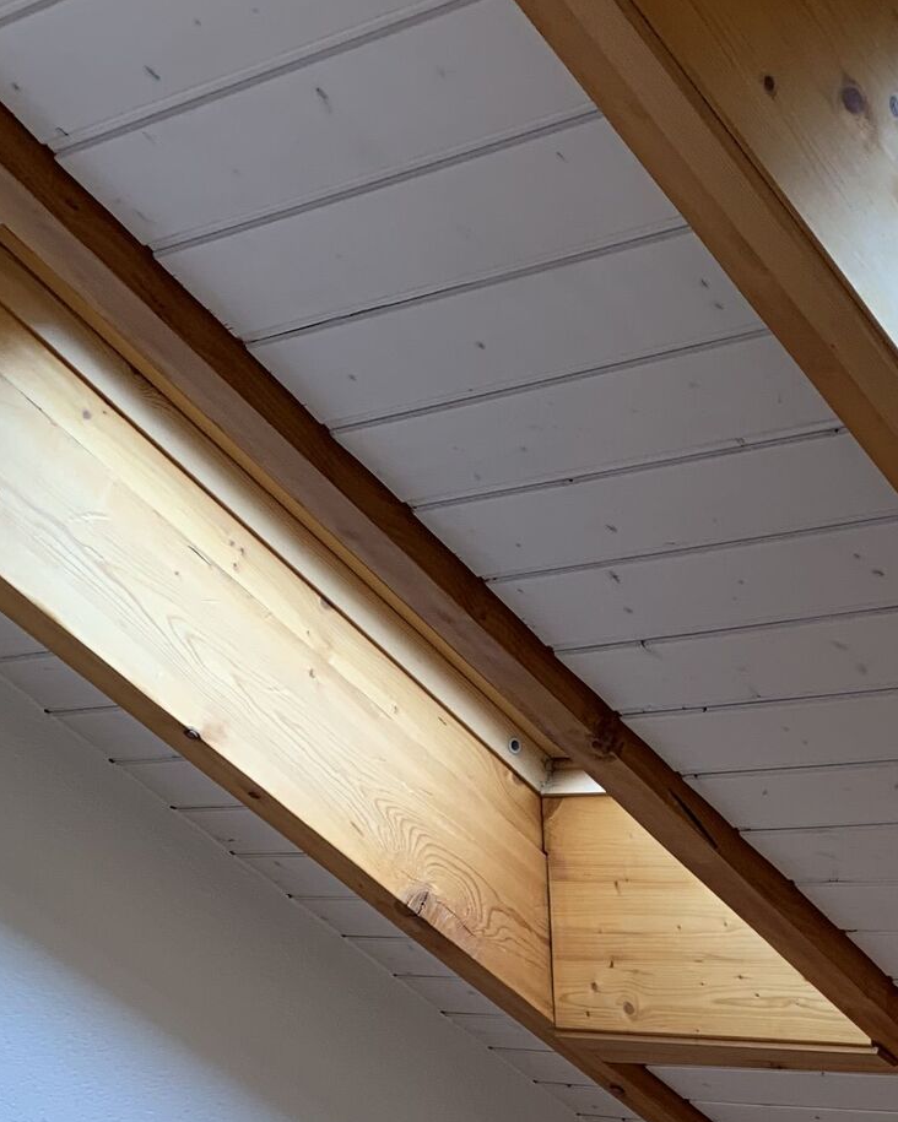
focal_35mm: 71
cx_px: 819
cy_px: 1311
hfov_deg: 21.1
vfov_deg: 24.5
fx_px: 2359
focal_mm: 4.25
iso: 50
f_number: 1.8
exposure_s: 1/100
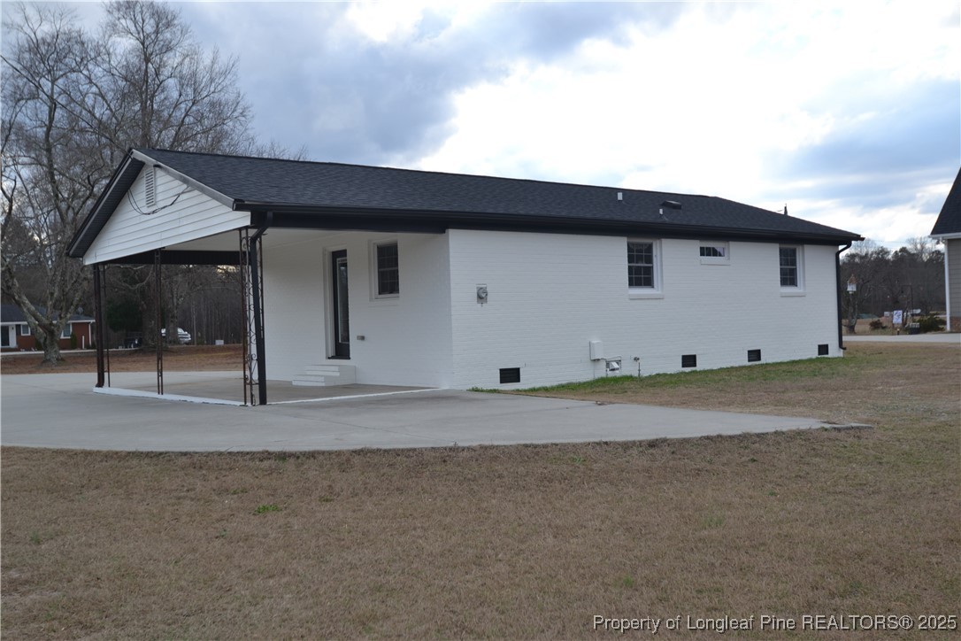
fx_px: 881
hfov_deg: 57.2
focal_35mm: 33
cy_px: 320
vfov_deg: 40.0
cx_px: 480
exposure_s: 1/200
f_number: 7.1
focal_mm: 22
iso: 100
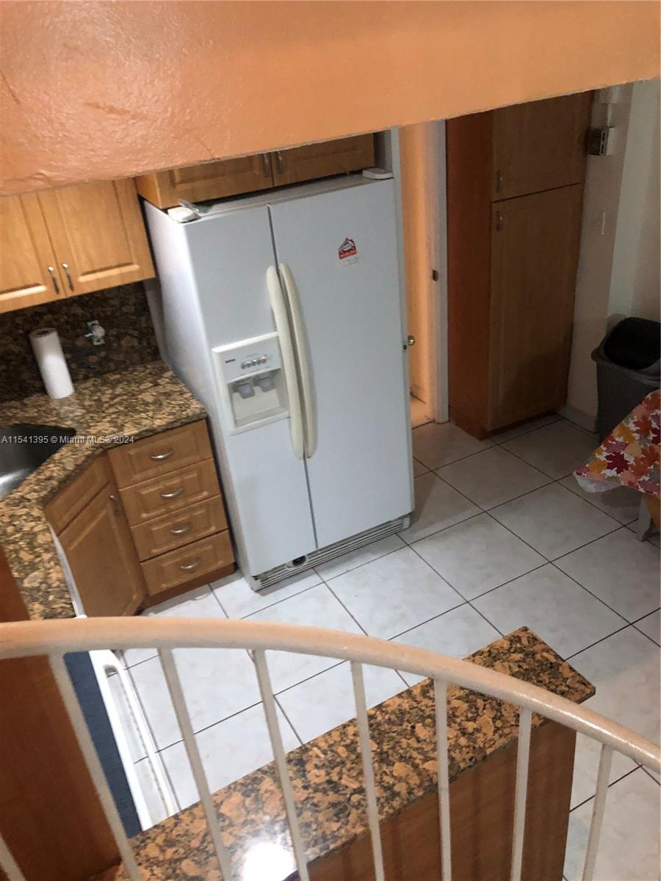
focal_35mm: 28
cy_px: 440
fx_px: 713
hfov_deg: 49.7
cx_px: 330
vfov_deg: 63.4
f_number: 1.8
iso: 100
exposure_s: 1/6
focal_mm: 3.99
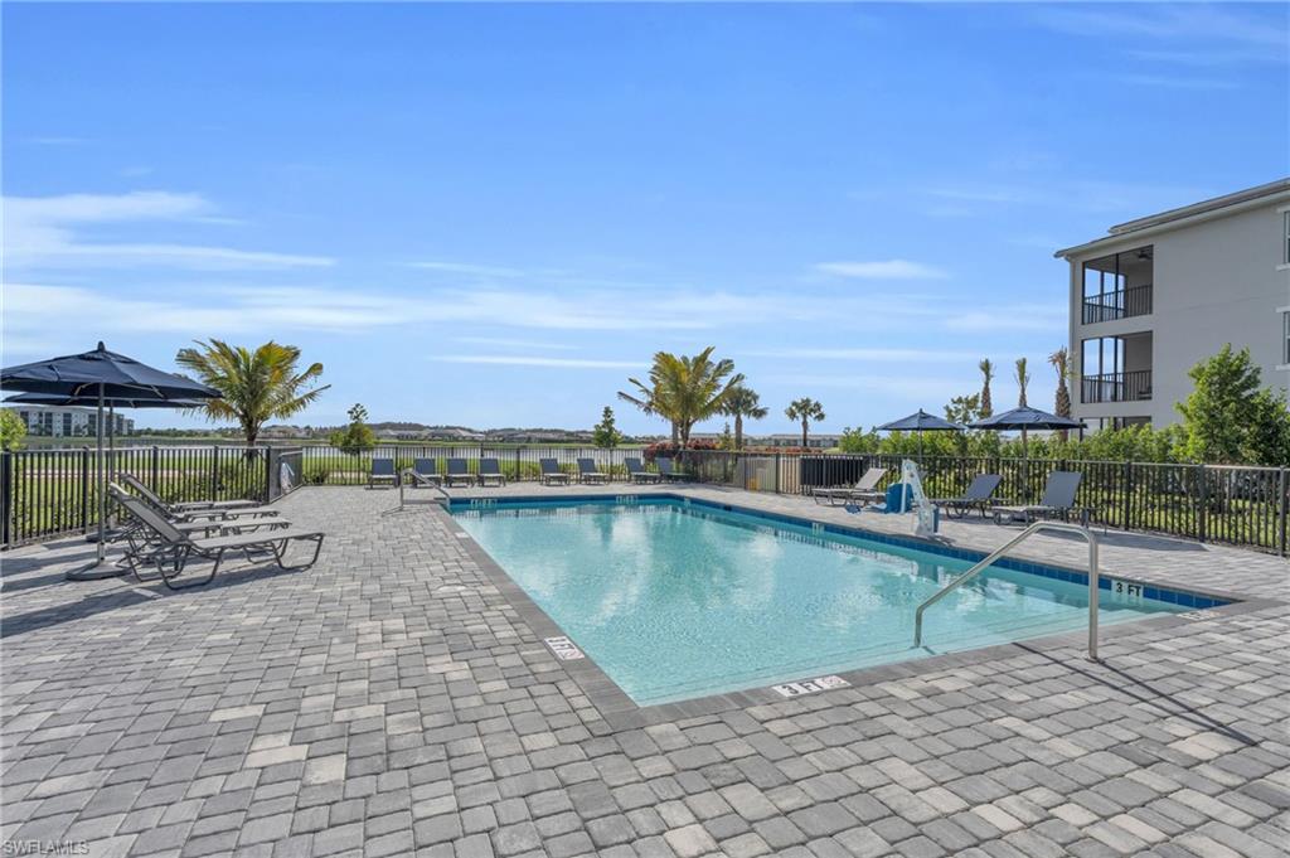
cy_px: 429
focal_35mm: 16
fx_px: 573
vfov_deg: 73.7
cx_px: 645
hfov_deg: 96.8
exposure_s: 1/1600
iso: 200
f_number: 9
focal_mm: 16
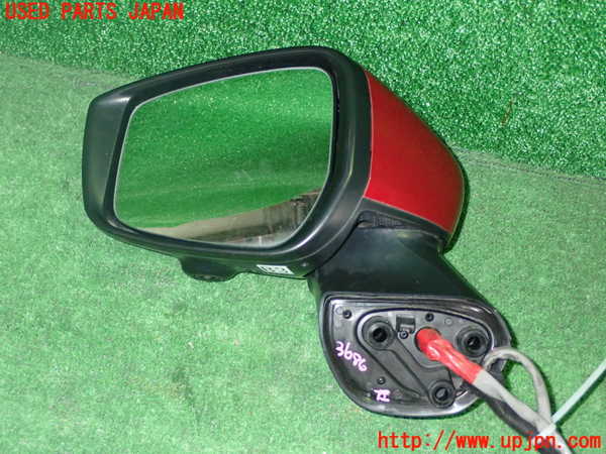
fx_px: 1015
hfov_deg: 33.2
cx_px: 303
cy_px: 227
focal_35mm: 58
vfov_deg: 25.2
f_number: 3.5
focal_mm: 10.35
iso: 800
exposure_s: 1/60
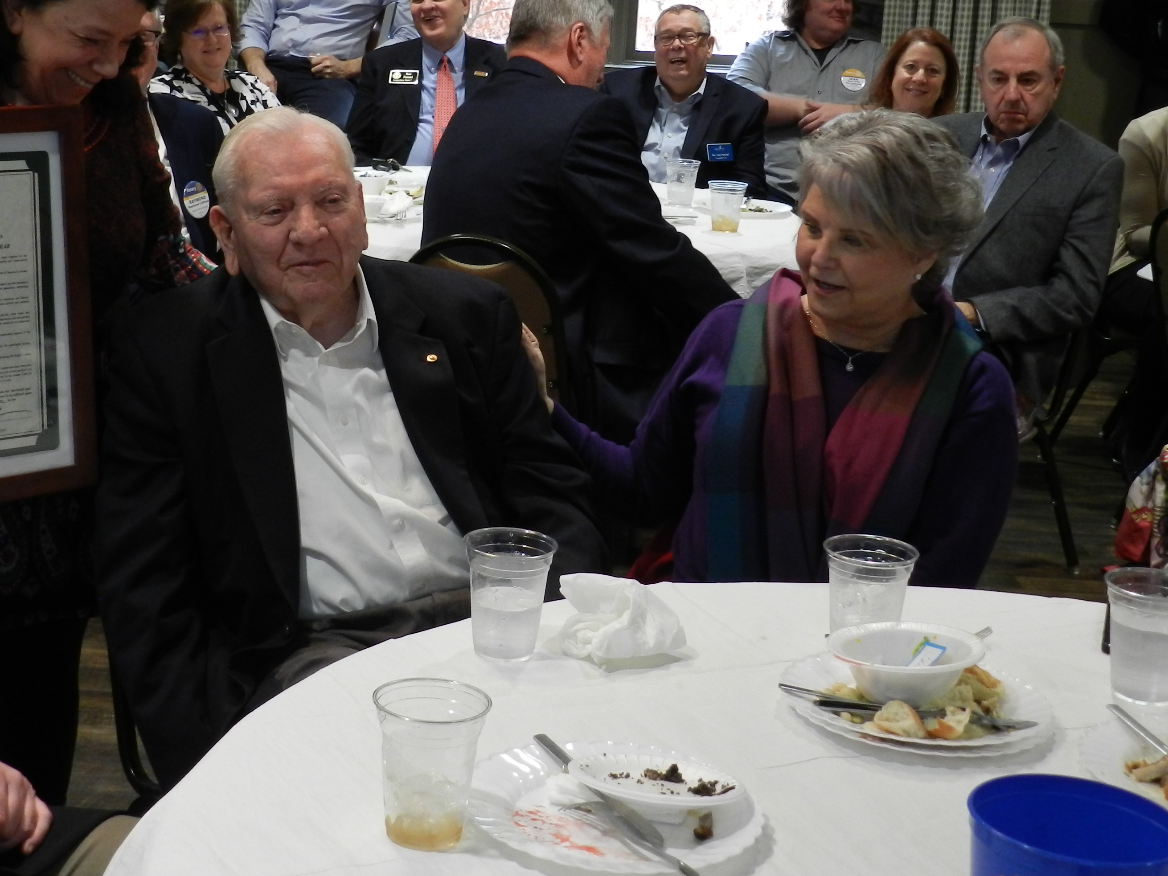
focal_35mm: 58
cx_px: 425
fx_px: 1957
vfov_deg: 25.1
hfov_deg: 33.0
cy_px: 291
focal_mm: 6.7
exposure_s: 1/30
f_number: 4
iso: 360
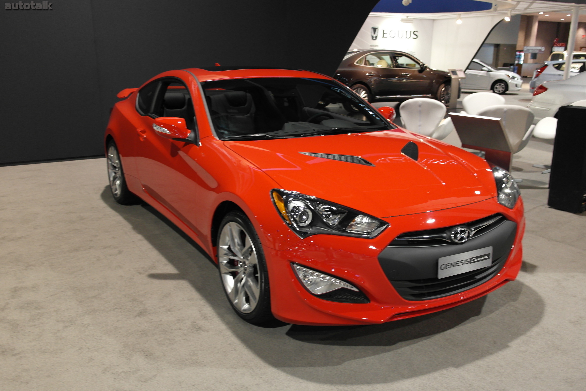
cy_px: 196
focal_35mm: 30
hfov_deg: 61.9
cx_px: 293
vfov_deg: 43.6
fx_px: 488
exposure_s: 1/20
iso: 400
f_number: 3.5
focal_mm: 20
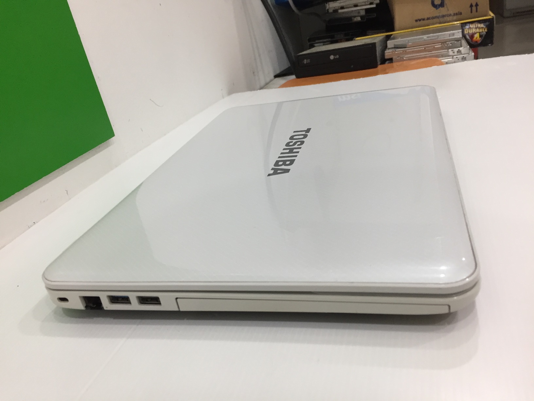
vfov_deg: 48.2
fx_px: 447
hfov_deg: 61.7
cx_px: 267
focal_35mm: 29
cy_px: 200
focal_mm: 4.15
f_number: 2.2
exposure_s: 1/33
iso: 50
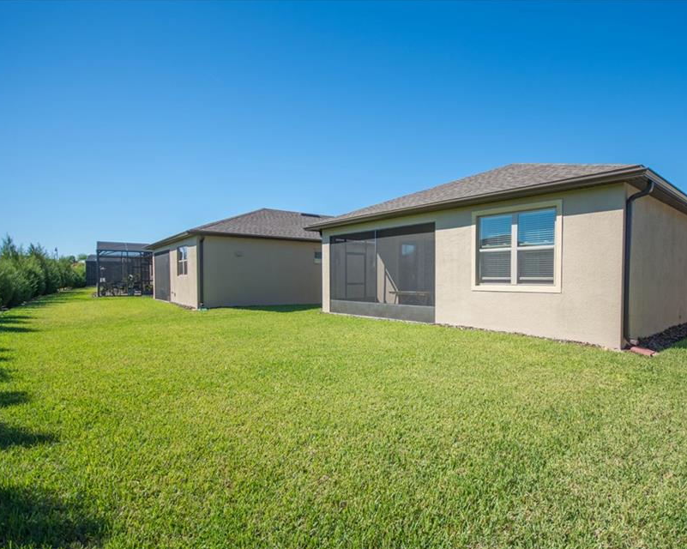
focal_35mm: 18
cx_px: 389
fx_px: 366
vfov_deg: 73.7
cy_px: 291
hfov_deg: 85.9
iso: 100
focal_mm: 10
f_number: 4
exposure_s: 1/3200
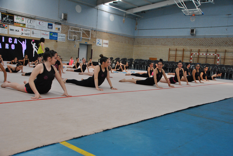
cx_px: 116
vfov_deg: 35.6
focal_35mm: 38
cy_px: 78
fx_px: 243
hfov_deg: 51.2
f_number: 6.3
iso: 800
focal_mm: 25
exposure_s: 1/160
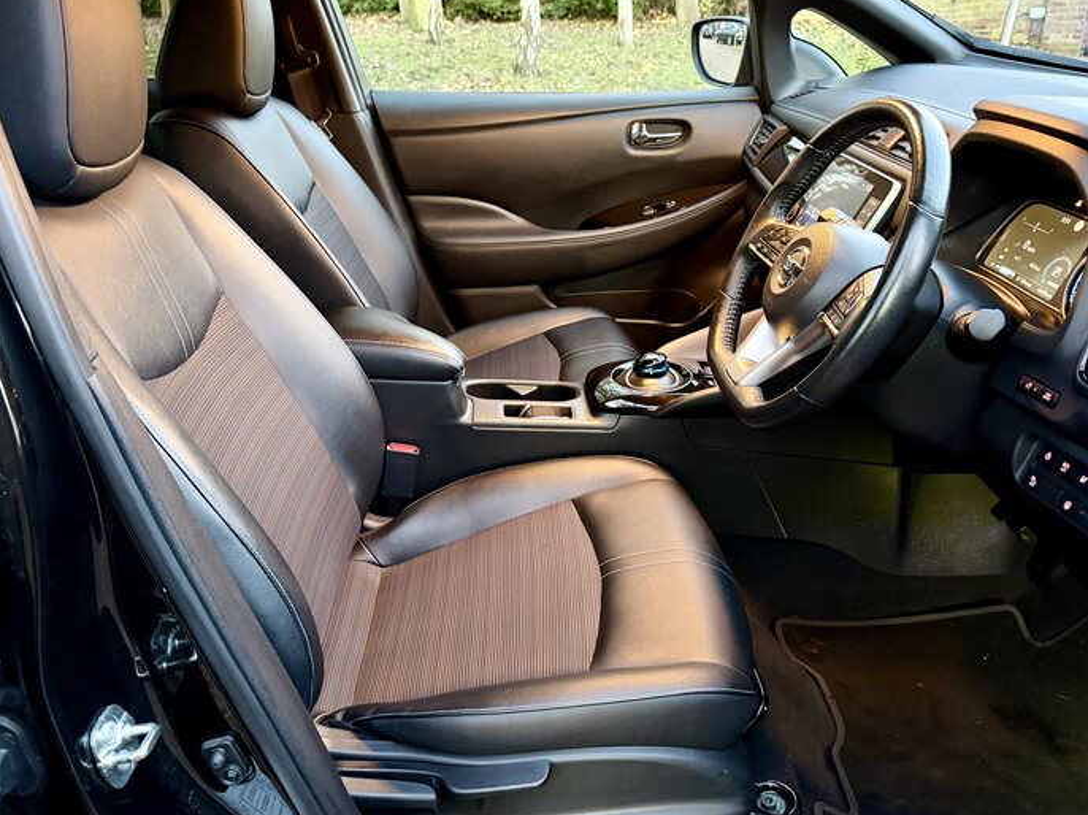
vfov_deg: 49.7
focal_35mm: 28
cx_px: 531
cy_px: 406
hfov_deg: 63.5
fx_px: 880
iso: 1000
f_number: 1.78
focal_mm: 6.76
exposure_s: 1/33
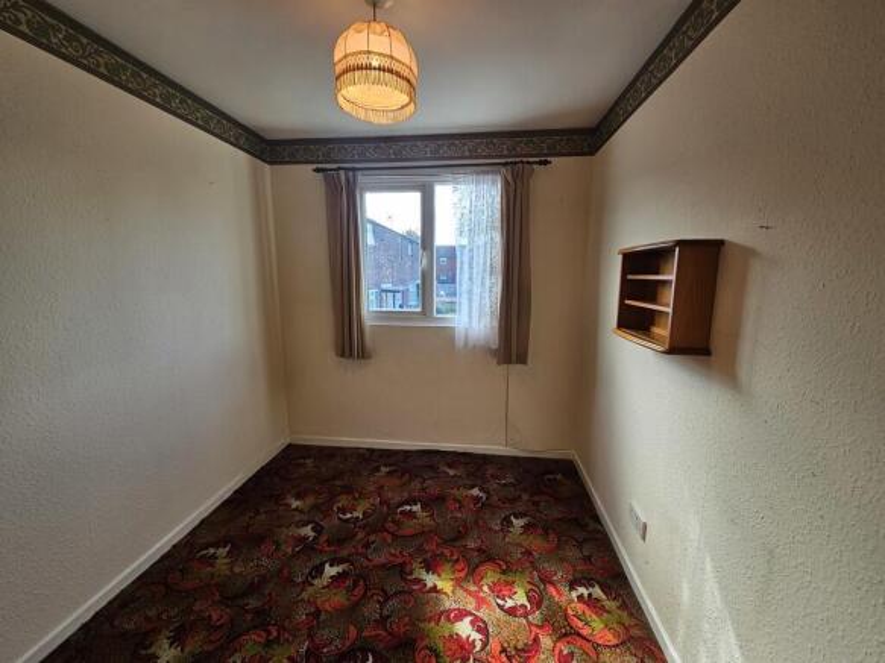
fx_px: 332
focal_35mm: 13
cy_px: 332
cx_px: 442
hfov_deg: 106.2
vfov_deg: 89.9
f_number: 2.2
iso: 50
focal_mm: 2.2
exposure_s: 1/102
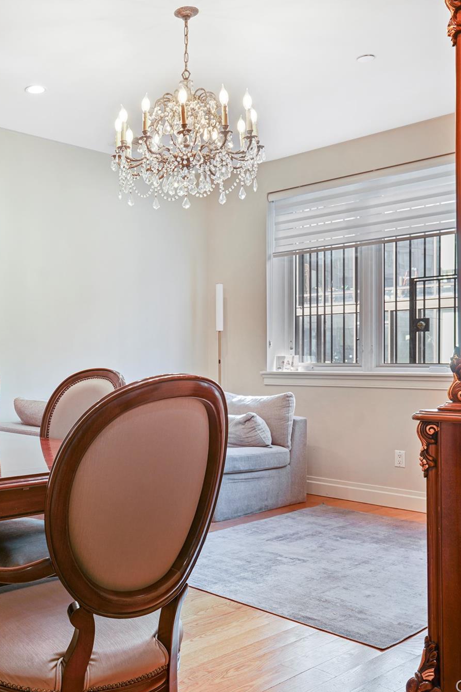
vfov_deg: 54.4
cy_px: 348
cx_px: 34
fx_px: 672
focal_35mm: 35
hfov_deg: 35.3
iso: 100
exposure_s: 1/3
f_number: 8
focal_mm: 23
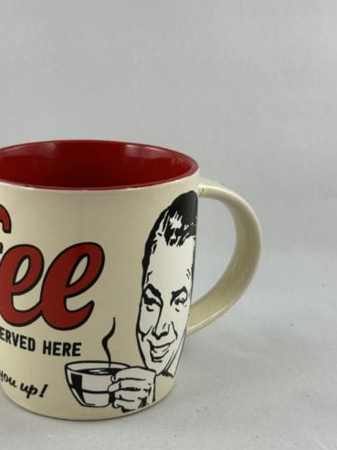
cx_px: 116
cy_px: 215
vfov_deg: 29.8
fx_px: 845
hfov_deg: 22.5
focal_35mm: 65
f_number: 1.78
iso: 50
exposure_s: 1/100
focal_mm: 6.86
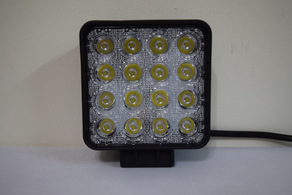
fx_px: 377
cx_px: 146
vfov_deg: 28.9
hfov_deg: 42.3
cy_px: 98
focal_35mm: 46
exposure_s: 1/60
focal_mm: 31
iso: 1250
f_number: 4.2
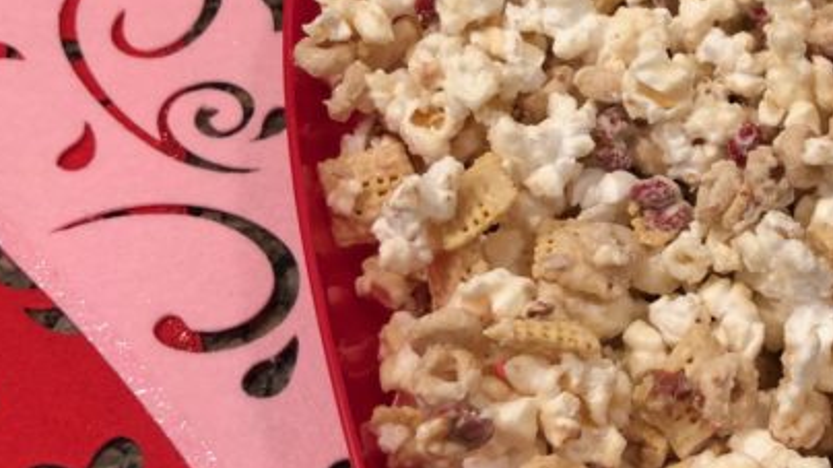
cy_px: 173
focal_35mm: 58
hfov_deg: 34.8
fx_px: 1281
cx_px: 678
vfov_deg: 20.7
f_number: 1.8
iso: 40
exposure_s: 1/20
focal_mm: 4
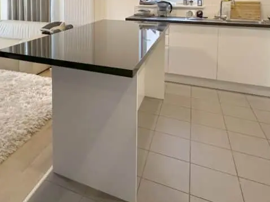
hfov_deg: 58.1
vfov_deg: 41.5
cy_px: 6
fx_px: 234
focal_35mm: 30
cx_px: 81
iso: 200
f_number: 2.2
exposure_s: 1/99
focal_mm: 2.22
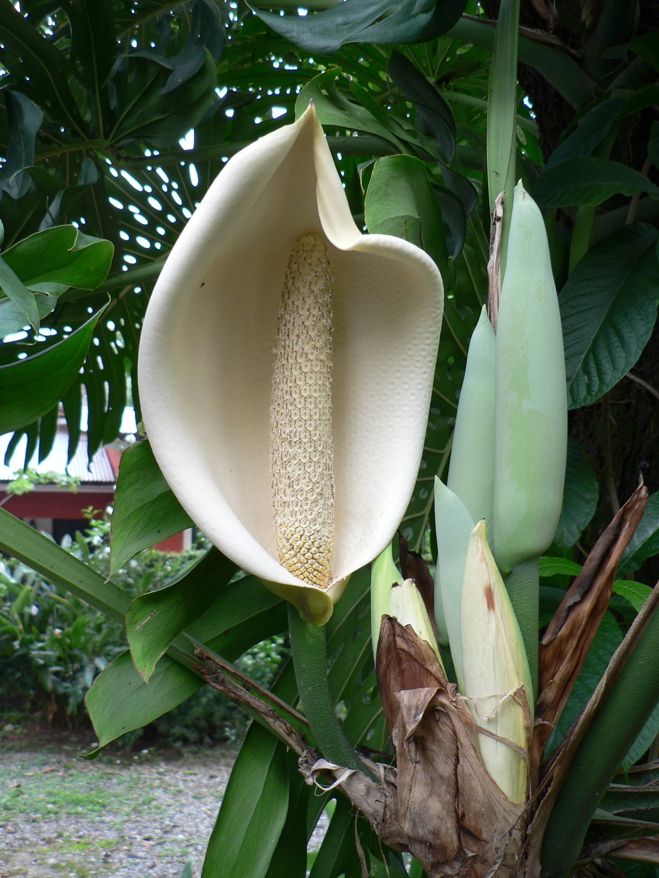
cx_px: 330
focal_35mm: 36
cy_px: 439
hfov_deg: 39.7
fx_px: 914
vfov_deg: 51.4
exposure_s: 1/40
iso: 80
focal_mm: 6
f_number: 2.8
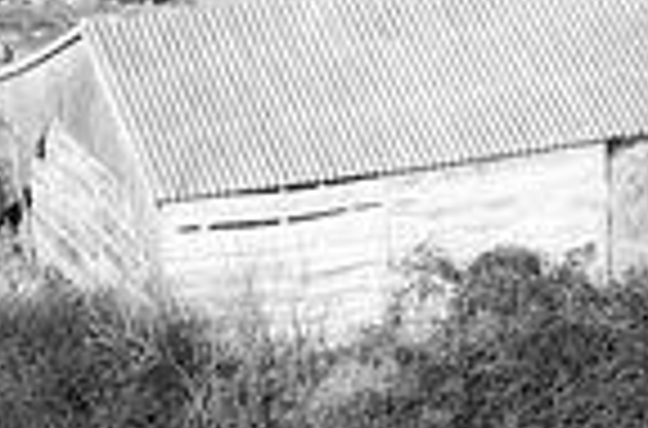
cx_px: 616
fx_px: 8630
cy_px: -104
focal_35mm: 481
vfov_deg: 2.8
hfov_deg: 4.3
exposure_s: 1/60
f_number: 5.6
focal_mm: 60
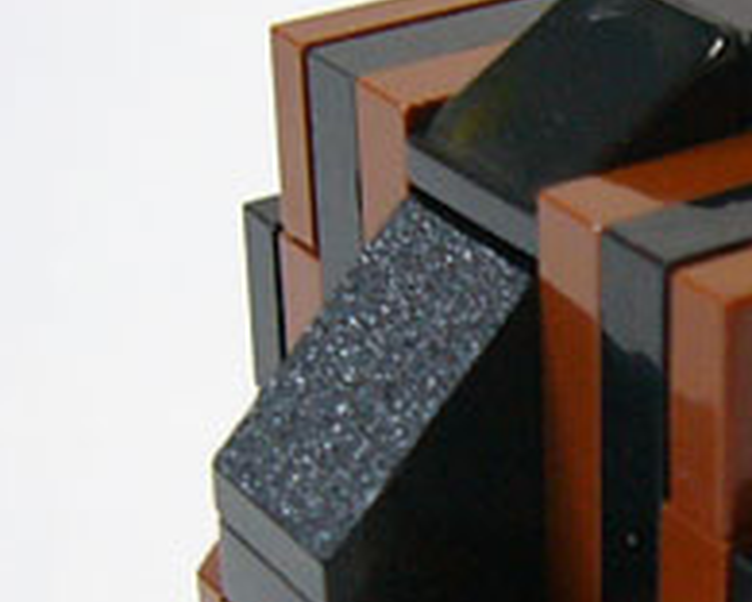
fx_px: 2493
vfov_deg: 13.7
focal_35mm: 112
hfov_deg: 16.7
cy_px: 509
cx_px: 787
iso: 200
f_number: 2.8
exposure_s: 1/15
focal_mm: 5.8
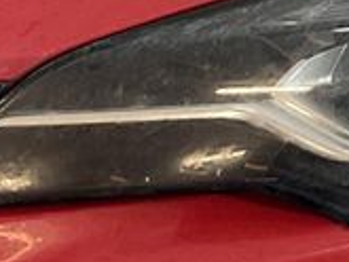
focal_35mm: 211
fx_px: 2129
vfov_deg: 7.0
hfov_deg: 9.3
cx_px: 364
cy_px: 139
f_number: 1.8
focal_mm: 3
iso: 125
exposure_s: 1/50
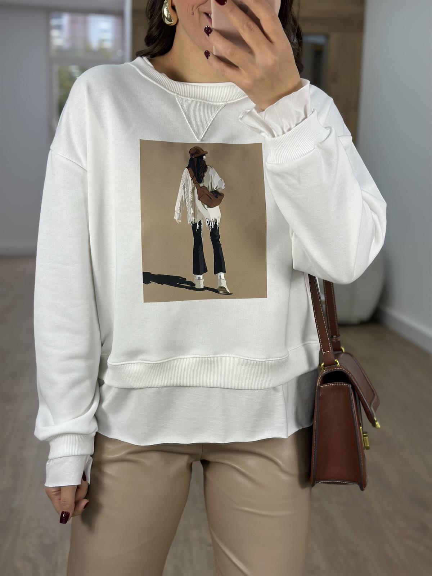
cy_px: 288
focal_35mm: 48
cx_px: 216
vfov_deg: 39.7
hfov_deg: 30.3
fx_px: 799
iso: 80
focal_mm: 6.86
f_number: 1.78
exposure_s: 1/279
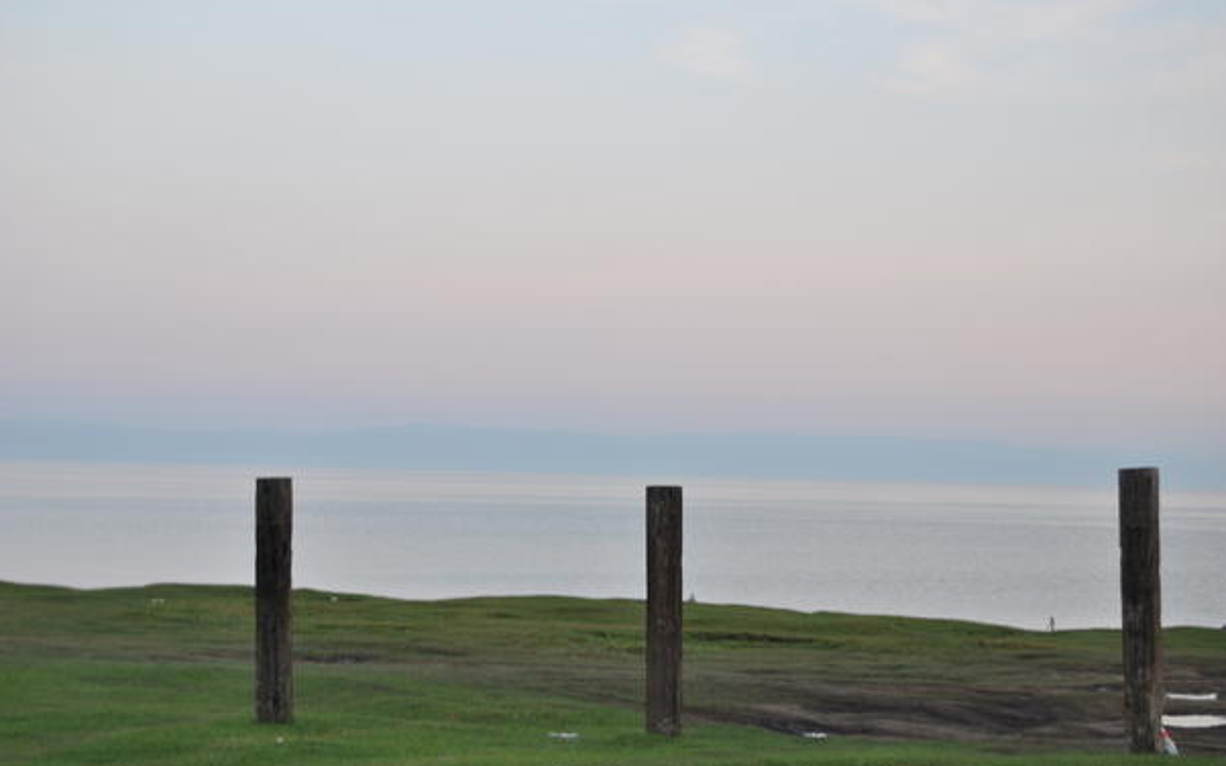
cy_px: 416
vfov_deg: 14.6
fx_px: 2991
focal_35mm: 90
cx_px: 601
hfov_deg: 23.2
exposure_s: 1/50
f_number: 5.6
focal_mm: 55
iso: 200
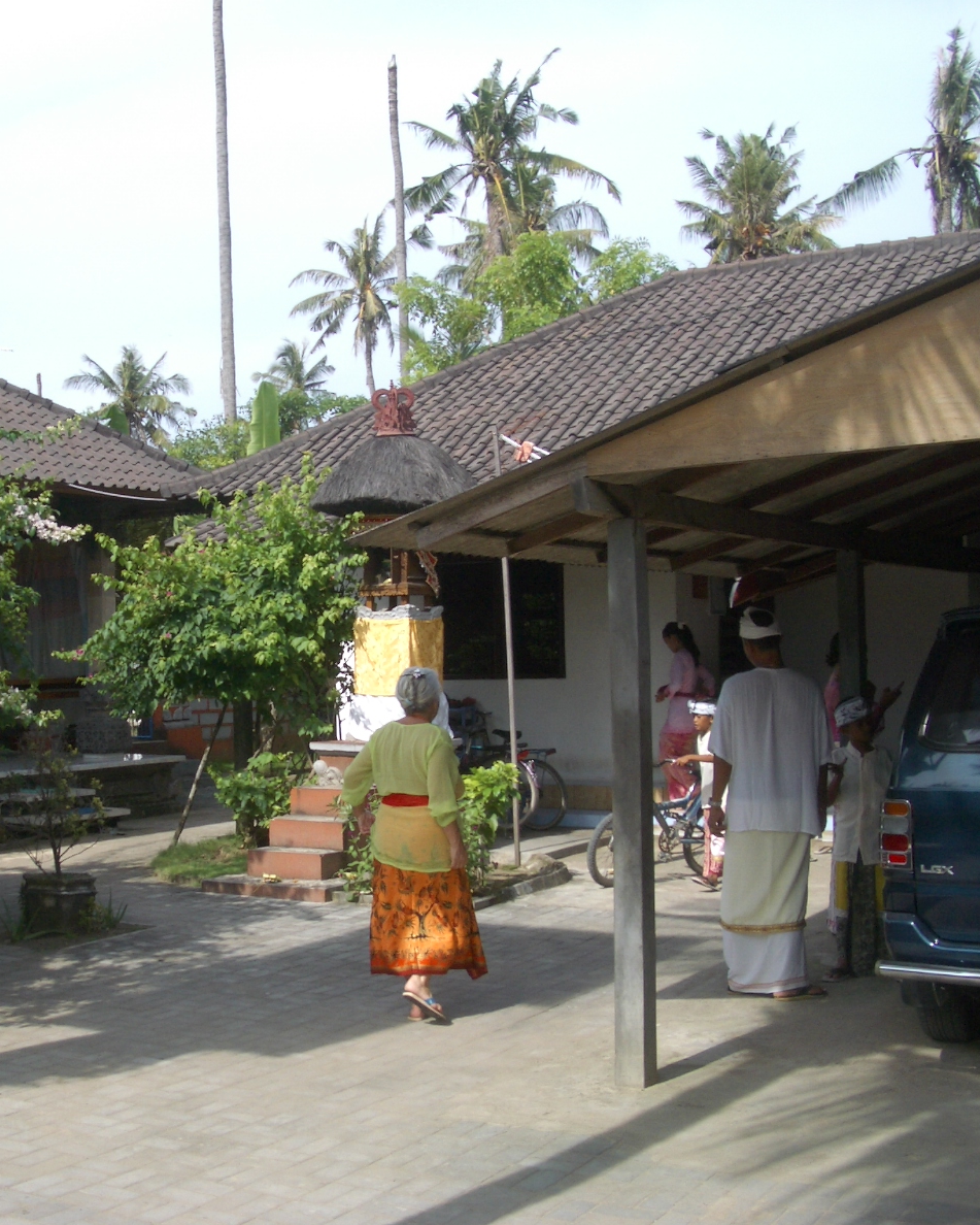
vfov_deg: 40.3
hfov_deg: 32.4
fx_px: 1667
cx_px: 293
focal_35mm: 46
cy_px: 608
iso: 50
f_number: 4.3
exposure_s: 1/400
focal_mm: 5.8
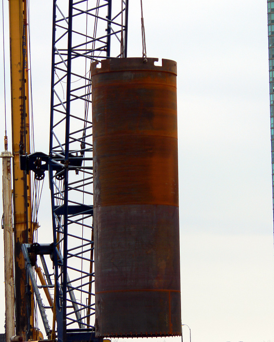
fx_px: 2342
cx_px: 137
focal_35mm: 231
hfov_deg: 6.7
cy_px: 171
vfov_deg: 8.4
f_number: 3.7
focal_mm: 36.7
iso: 80
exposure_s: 1/640
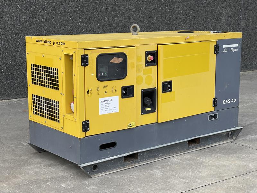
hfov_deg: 30.3
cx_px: 128
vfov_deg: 22.9
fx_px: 475
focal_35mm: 64
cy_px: 96
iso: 20
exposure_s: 1/276
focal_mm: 7.5
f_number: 2.2
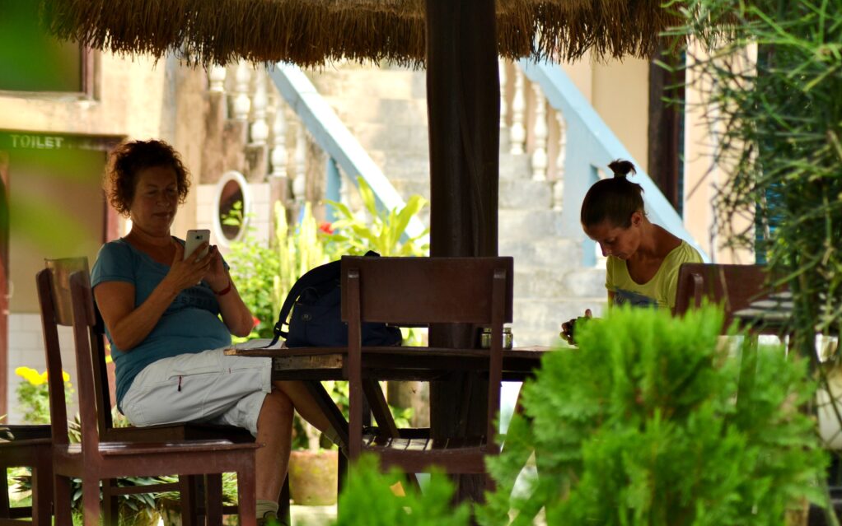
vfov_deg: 6.9
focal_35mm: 192
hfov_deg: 10.9
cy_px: 254
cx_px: 421
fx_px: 4395
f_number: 4.2
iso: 200
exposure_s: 1/400
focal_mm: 125
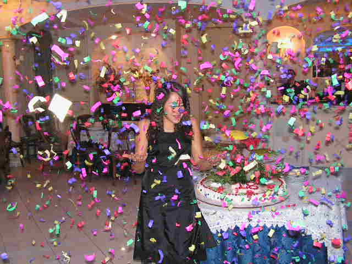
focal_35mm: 36
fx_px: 366
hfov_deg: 51.4
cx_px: 176
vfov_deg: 39.7
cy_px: 132
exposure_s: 1/40
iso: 200
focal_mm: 6
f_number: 3.2
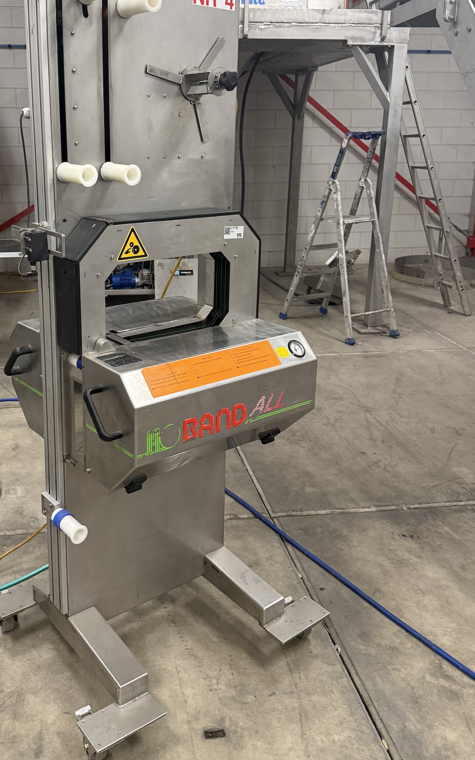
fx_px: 663
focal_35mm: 32
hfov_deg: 39.0
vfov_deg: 59.2
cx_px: 162
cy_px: 308
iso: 400
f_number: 1.78
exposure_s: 1/50
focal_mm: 6.76
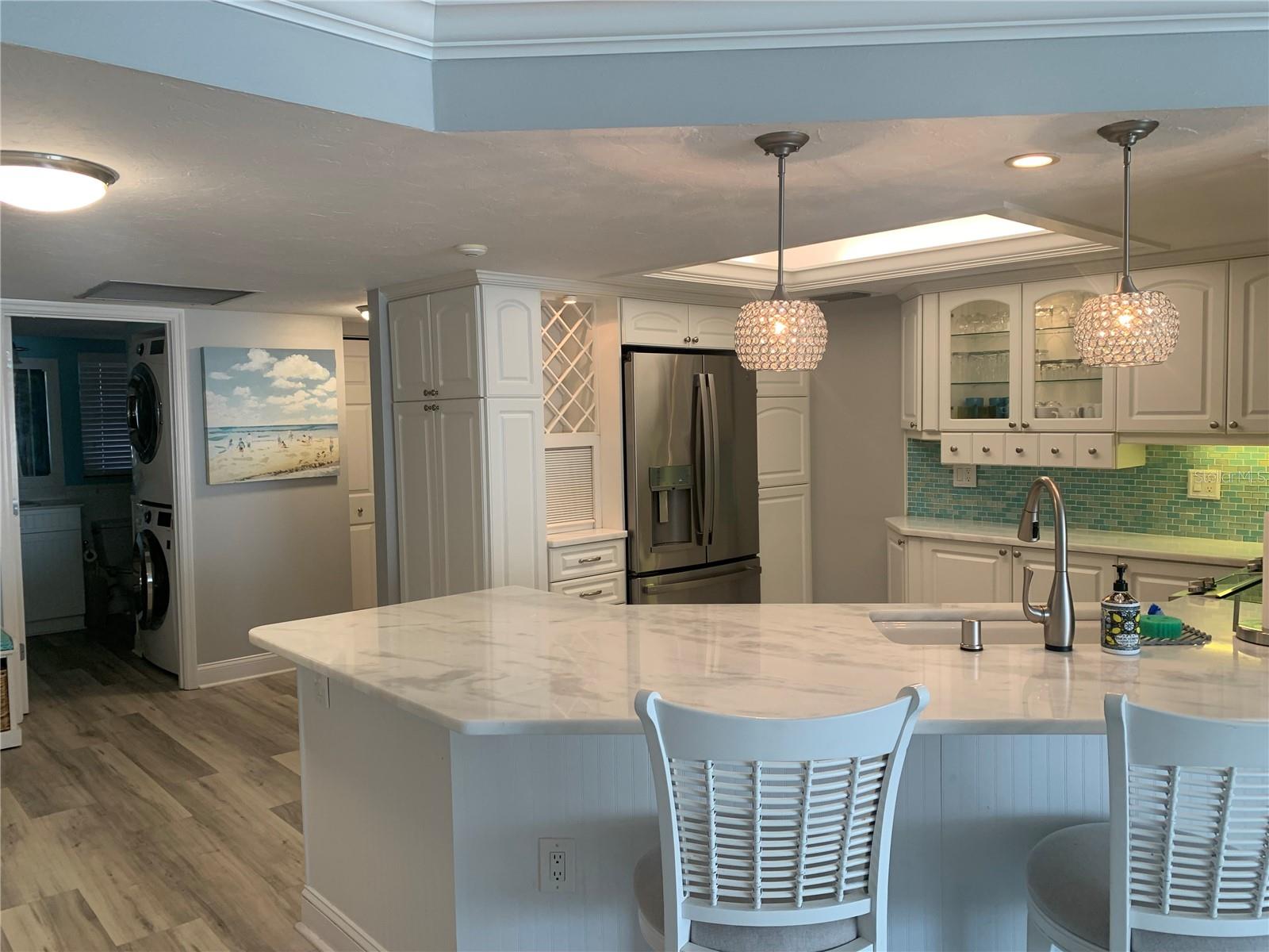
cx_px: 634
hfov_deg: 67.3
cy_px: 476
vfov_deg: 53.1
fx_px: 953
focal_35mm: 26
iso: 80
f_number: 1.8
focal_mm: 4.25
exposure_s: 1/120
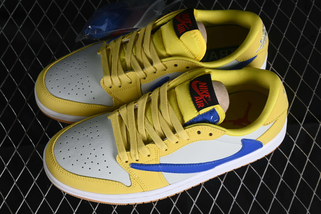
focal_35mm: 75
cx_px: 160
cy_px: 107
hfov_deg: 27.0
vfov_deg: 18.2
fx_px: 669
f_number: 7.1
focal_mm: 50
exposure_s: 1/80
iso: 160
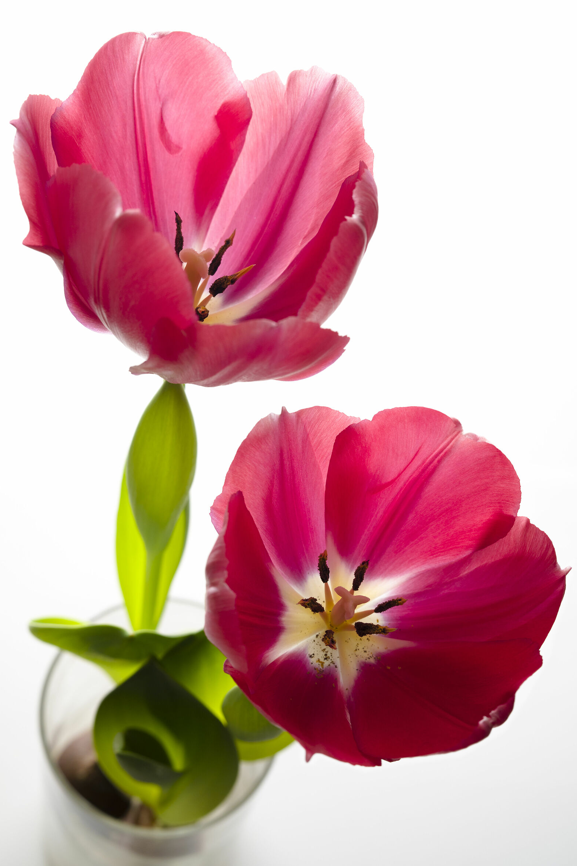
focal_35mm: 46
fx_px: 1106
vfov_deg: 42.7
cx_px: 291
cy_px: 427
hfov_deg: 29.2
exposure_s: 1/6
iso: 400
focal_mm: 45
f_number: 9
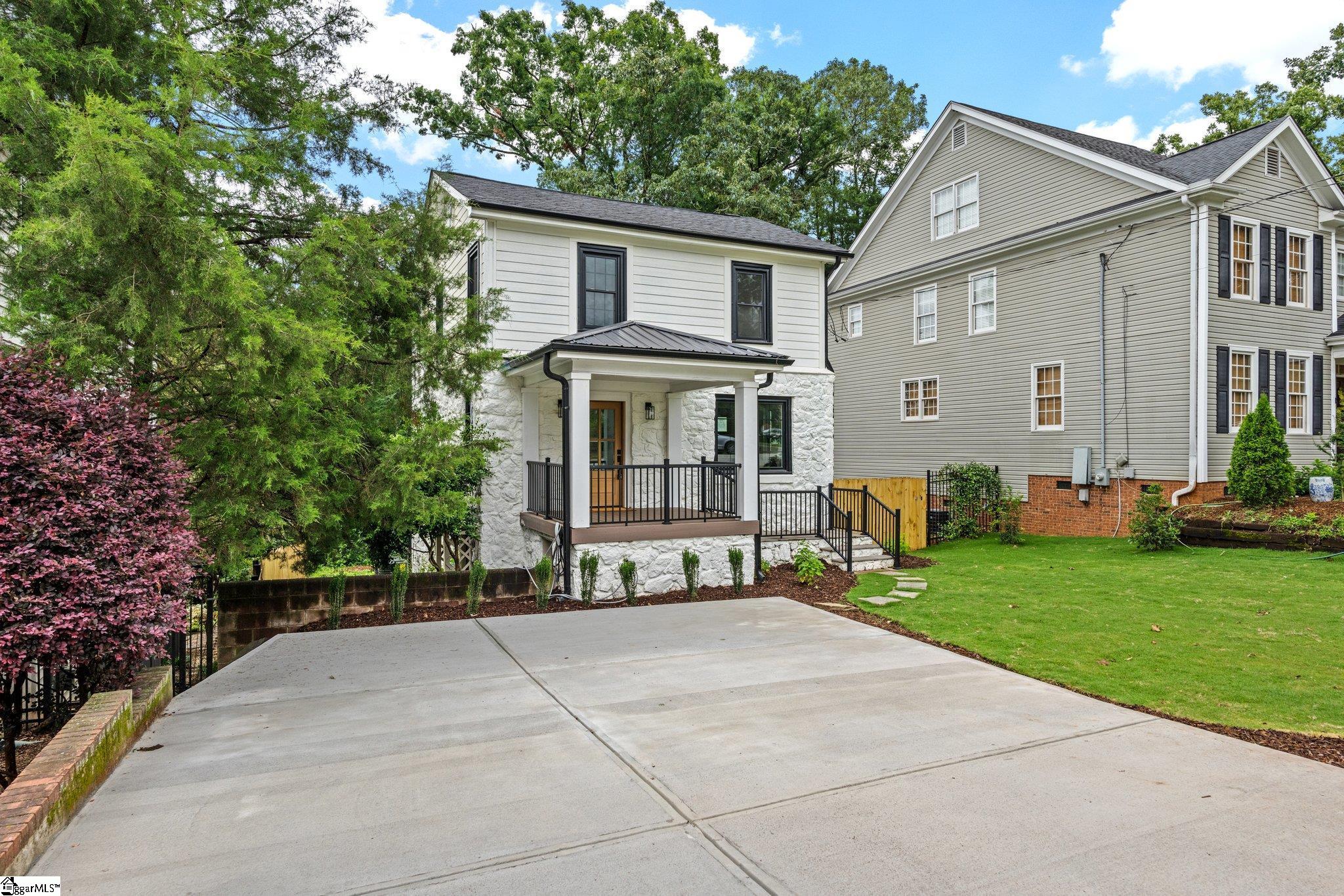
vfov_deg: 59.5
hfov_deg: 81.2
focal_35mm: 21
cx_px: 672
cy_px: 448
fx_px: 784
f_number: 8
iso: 250
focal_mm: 21
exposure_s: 1/60
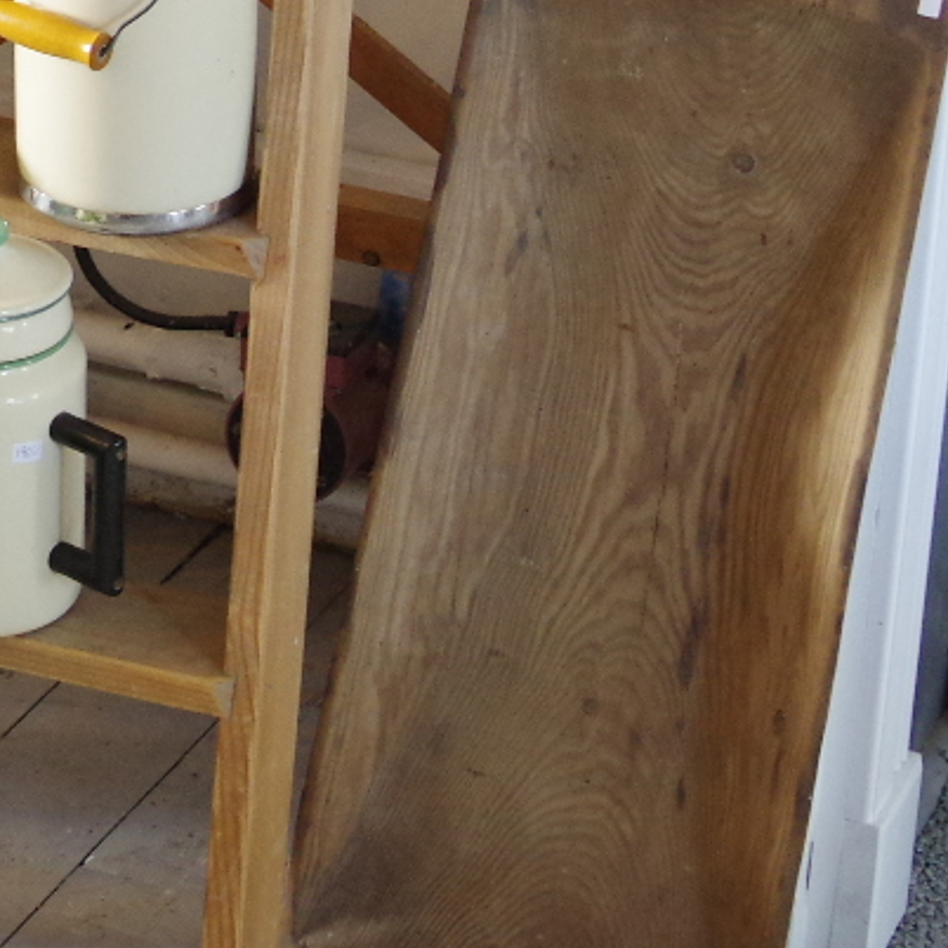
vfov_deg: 11.6
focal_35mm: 146
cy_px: -358
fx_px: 4524
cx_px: -665
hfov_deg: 11.3
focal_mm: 24
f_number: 2.8
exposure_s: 1/50
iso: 1600
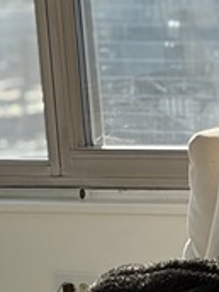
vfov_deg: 6.0
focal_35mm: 327
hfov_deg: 4.4
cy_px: 306
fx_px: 2758
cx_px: 584
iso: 50
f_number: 1.6
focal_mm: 5.96
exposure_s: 1/1709
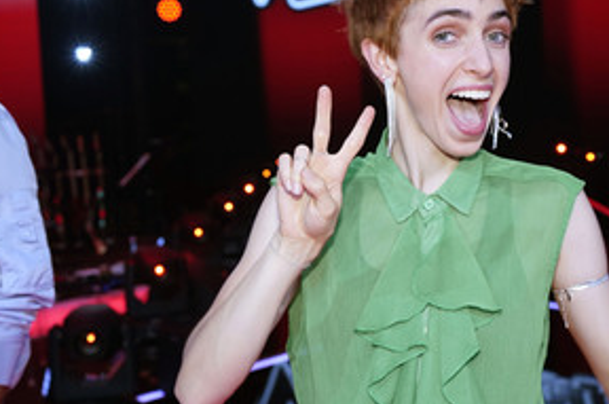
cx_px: 428
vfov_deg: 23.3
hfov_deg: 34.1
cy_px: 182
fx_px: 980
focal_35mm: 58
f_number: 4.5
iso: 1600
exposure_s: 1/100
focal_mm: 37
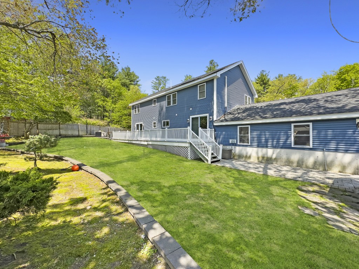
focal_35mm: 14
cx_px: 180
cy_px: 134
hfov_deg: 102.1
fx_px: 145
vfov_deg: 85.7
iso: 40
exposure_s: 1/900
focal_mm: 2.22
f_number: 2.2
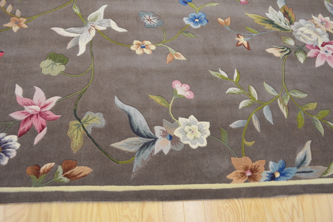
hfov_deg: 61.9
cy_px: 111
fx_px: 277
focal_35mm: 30
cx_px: 166
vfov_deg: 43.6
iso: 800
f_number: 4
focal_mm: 20
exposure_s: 1/60
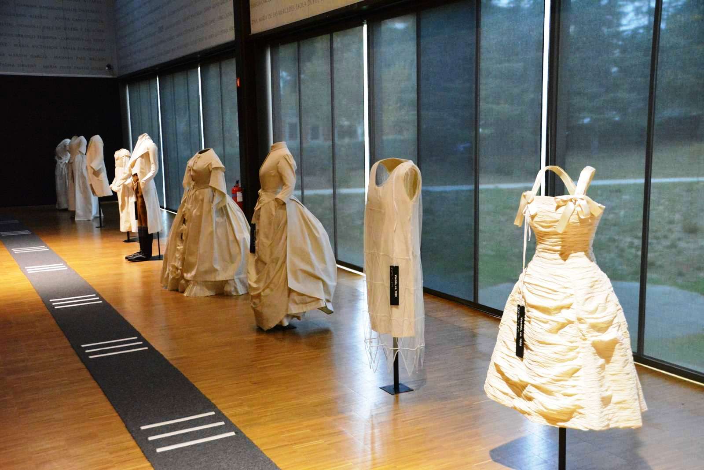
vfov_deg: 35.5
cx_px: 352
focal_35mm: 38
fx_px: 733
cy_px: 235
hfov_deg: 51.3
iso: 6400
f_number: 4
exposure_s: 1/100
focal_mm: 25
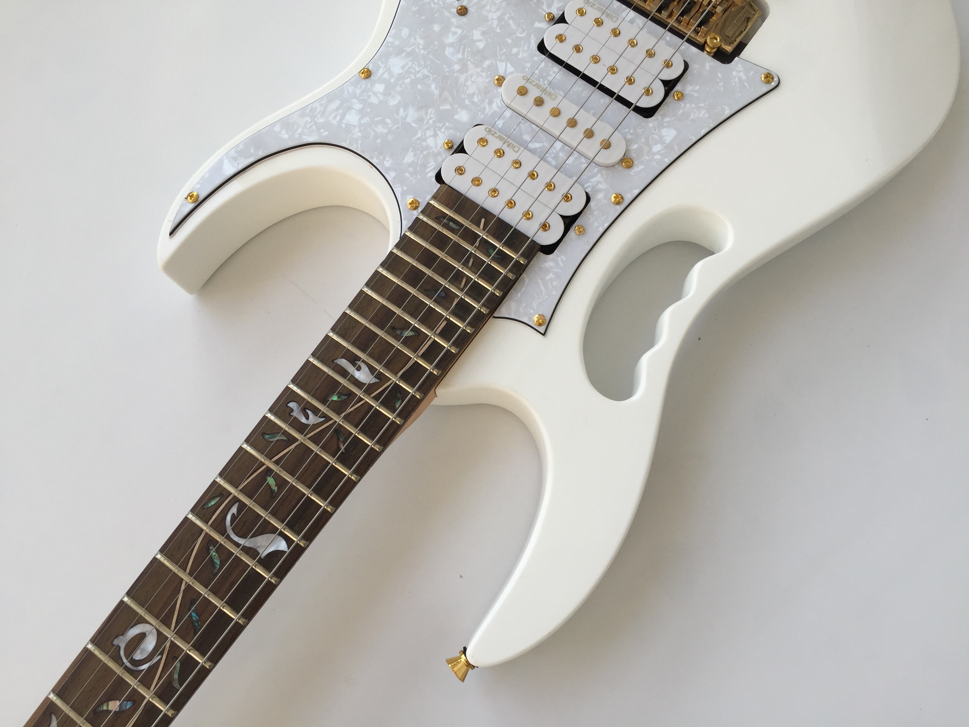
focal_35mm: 29
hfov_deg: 61.7
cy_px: 364
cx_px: 484
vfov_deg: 48.2
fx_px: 812
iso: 32
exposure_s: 1/166
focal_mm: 4.15
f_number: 2.2
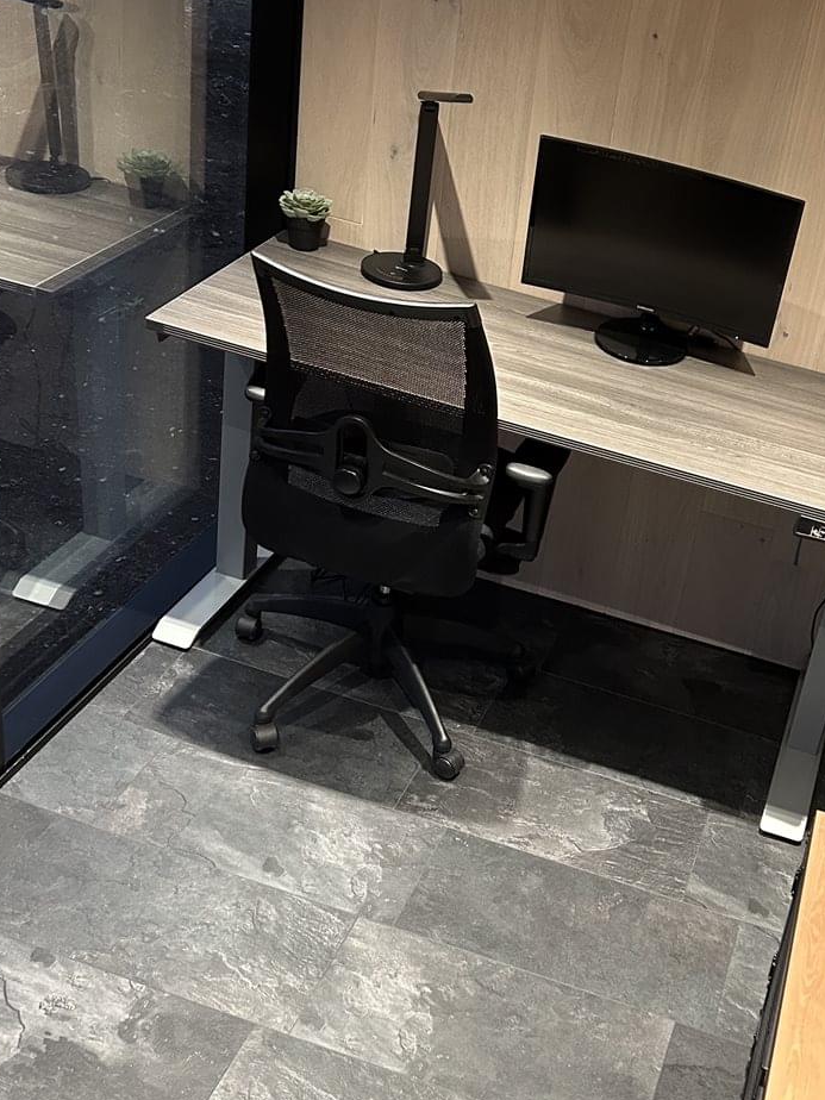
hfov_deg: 31.6
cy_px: 486
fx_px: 1430
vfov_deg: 42.0
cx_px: 620
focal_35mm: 45
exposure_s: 1/60
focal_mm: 5.7
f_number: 1.5
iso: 250
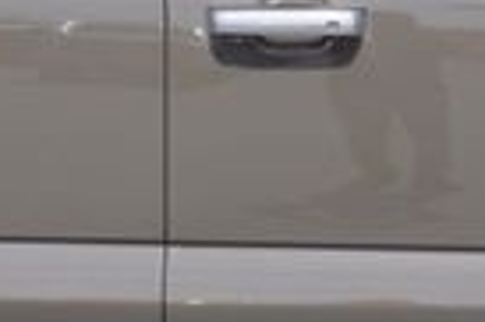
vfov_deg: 7.6
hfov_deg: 11.4
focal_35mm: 180
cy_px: 241
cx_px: 67
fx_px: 2422
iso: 100
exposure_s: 1/160
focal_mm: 16
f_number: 10
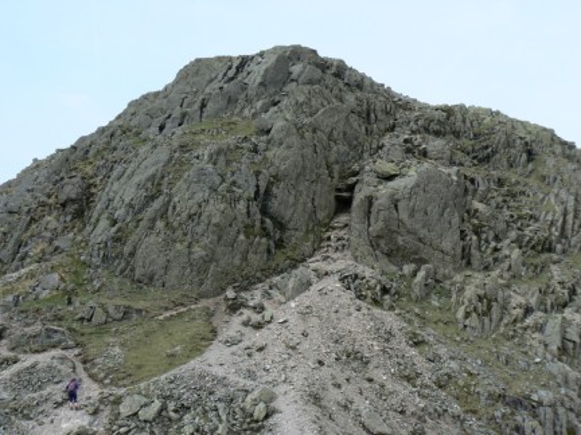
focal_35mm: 36
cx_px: 290
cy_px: 218
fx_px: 604
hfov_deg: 51.4
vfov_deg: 39.7
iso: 80
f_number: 5.6
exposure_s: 1/320
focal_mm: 6
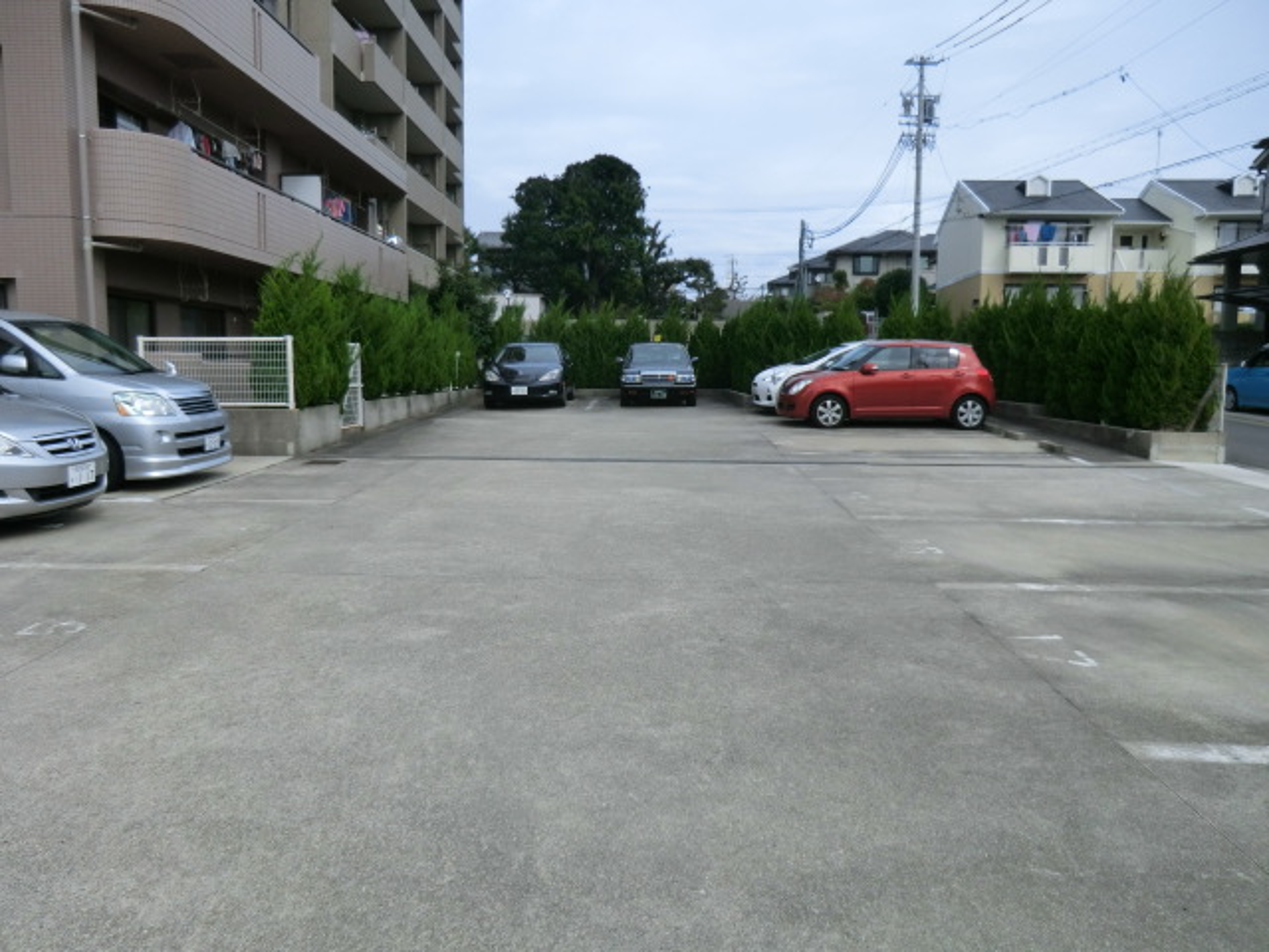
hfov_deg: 71.6
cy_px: 476
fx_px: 880
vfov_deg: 56.8
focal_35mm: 24
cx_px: 634
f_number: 3.2
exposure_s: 1/800
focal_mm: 4.3
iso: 80
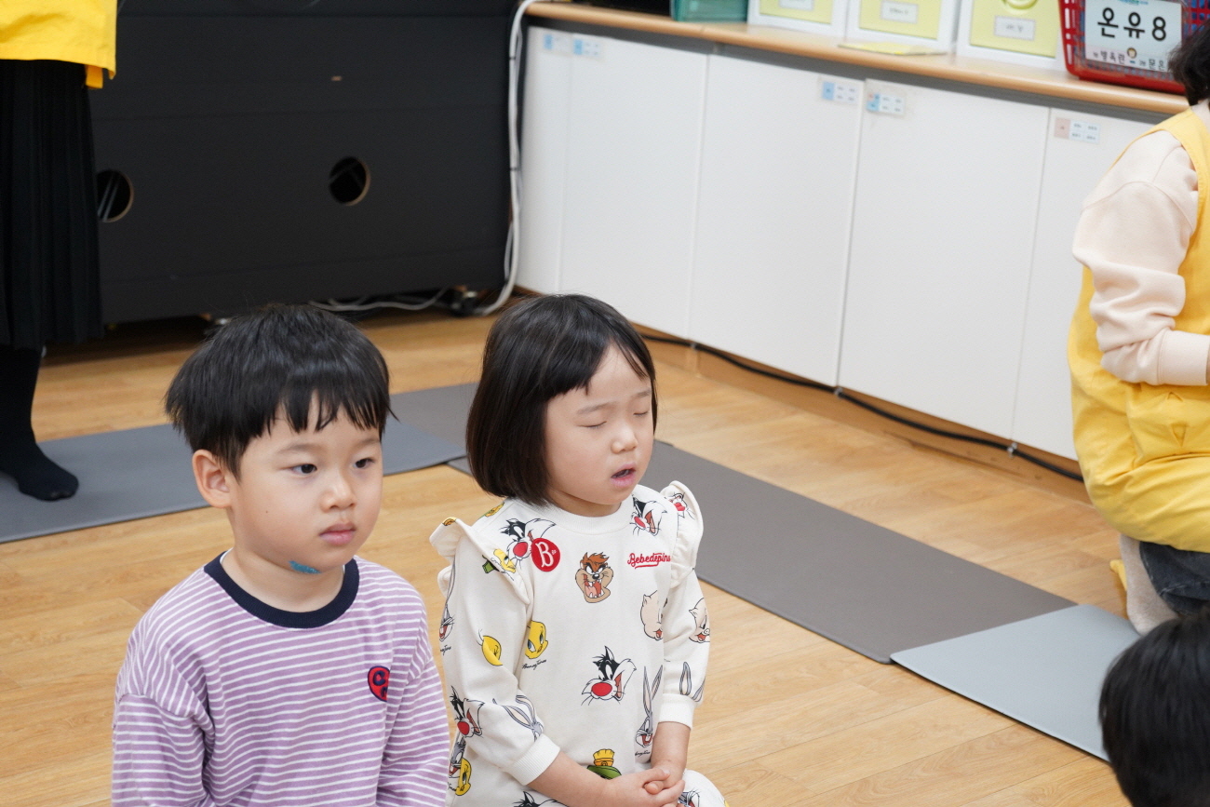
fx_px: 2017
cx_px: 605
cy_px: 404
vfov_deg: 22.6
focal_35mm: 60
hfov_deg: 33.4
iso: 2500
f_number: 5.6
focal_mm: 60
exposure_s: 1/60
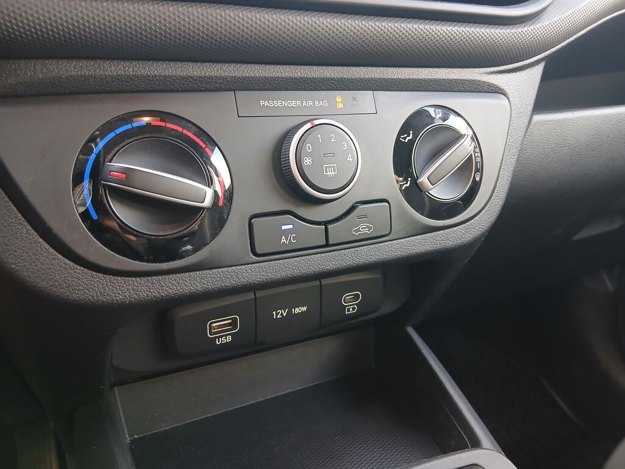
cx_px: 312
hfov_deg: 67.3
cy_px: 234
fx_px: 469
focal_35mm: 26
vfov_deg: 53.1
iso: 200
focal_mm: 3.98
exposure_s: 1/30
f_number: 1.8
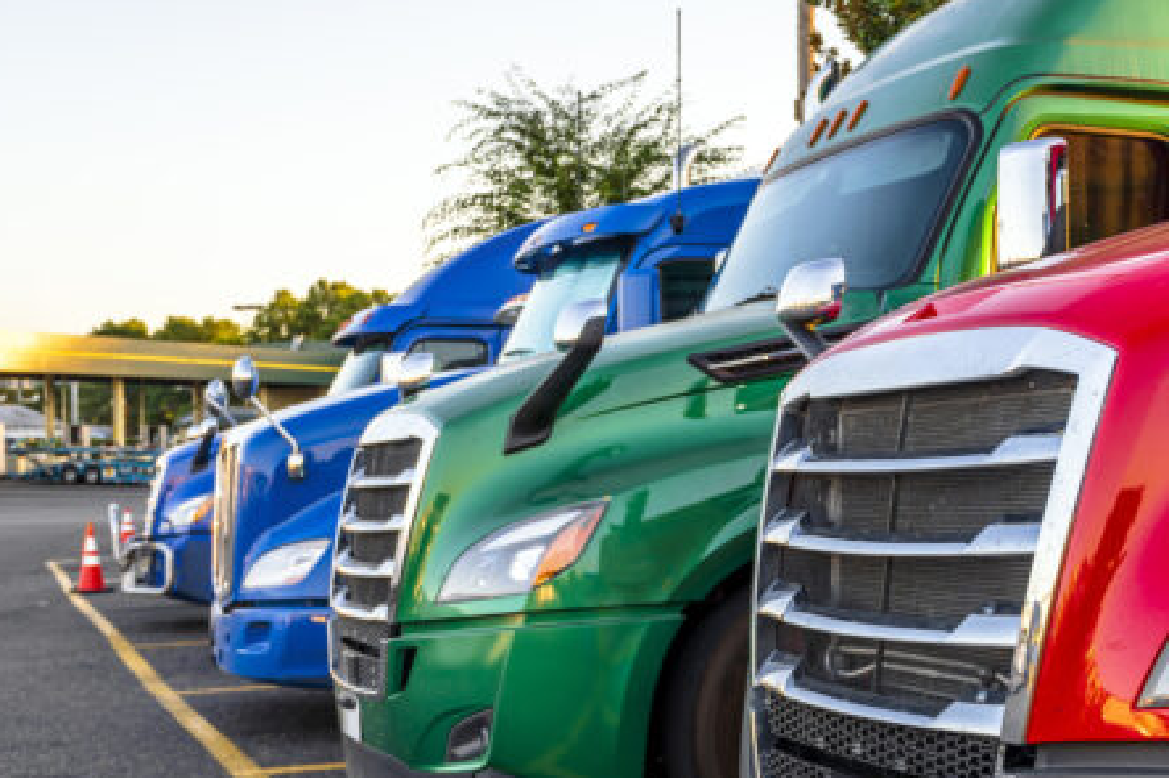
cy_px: 480
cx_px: 873
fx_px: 1716
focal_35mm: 53
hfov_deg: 36.7
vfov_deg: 25.5
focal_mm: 30.5
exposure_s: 1/125
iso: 100
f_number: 4
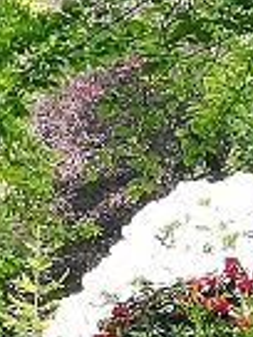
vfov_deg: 8.4
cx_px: 27
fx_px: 2271
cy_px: 384
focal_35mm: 233
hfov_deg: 6.4
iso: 50
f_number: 2.2
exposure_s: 1/155
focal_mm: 3.83
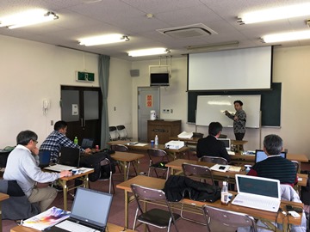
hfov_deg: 61.7
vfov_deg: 48.2
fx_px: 260
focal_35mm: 29
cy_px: 116
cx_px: 155
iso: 32
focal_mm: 4.15
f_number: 2.2
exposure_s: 1/60
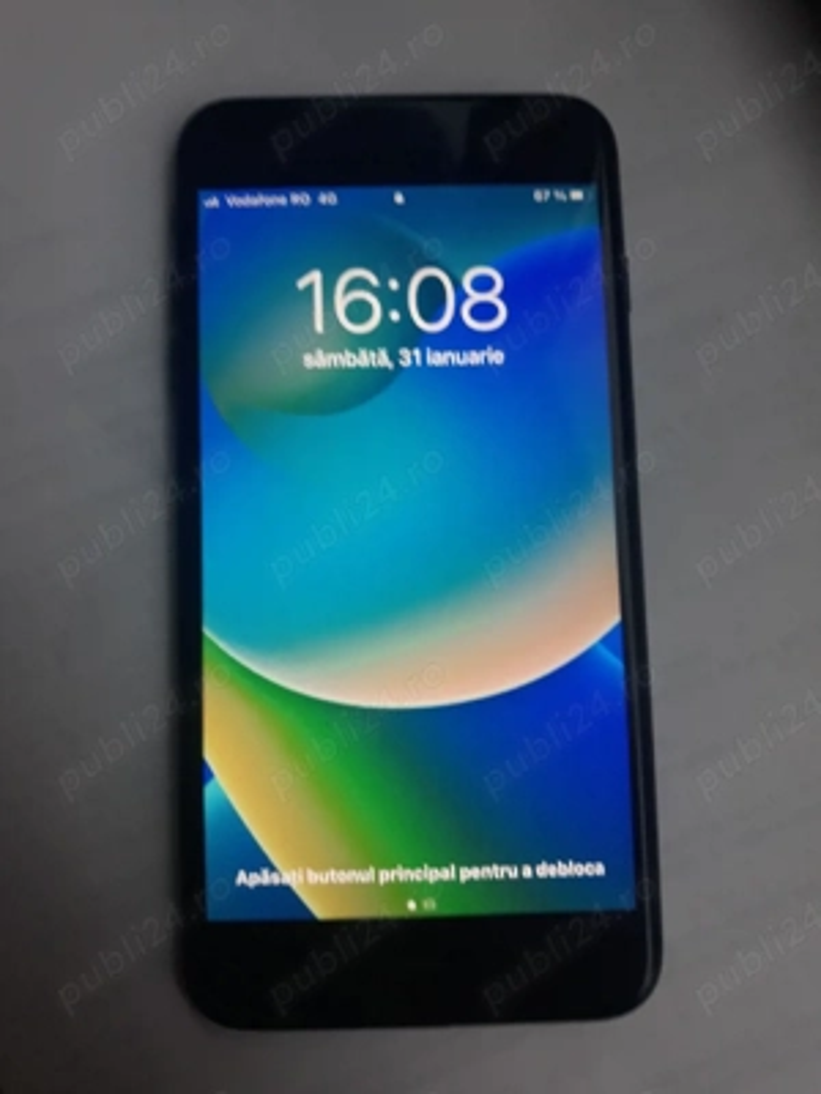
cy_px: 547
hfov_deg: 51.4
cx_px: 410
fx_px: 854
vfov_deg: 65.3
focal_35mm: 27
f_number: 1.7
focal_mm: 3.71
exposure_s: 1/50
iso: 40
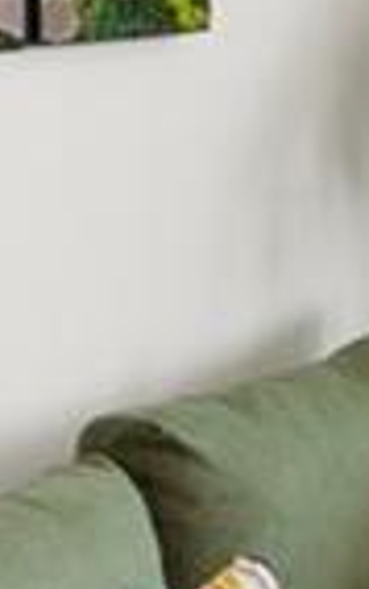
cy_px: -66
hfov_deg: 6.0
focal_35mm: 169
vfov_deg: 12.2
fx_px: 2715
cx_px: 1687
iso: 200
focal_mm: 14.7
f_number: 8
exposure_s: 1/13
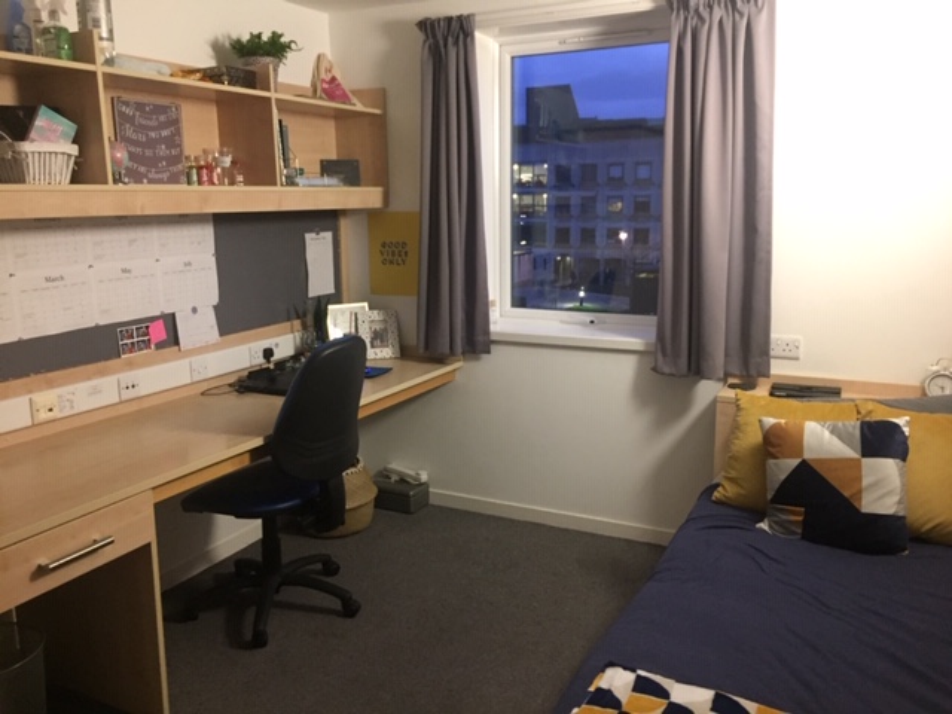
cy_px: 357
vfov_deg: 48.2
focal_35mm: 29
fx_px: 798
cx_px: 476
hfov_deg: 61.7
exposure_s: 1/17
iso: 250
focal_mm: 4.15
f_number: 2.2
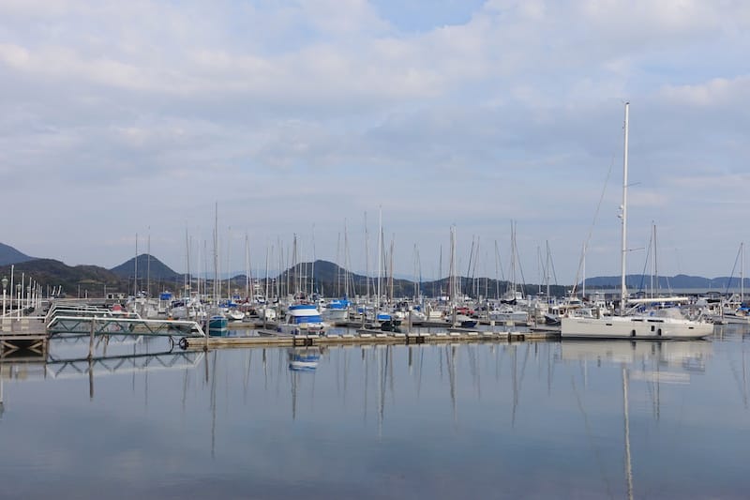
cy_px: 250
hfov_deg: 49.6
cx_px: 375
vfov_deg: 34.2
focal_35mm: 39
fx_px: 812
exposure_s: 1/500
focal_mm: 14.3
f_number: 5.6
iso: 125
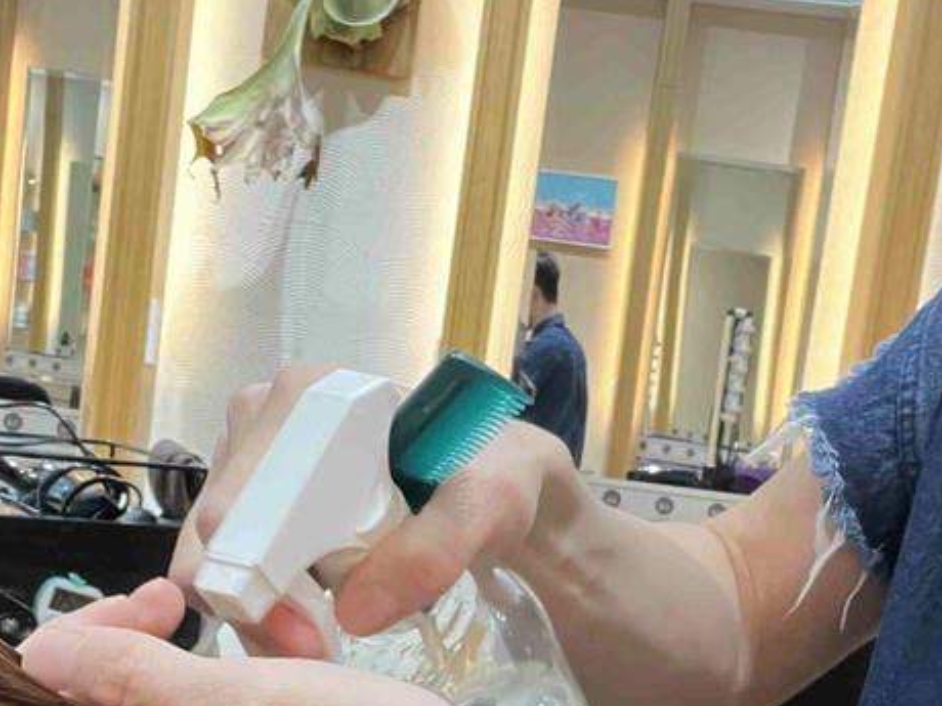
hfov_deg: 32.2
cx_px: 438
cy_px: 557
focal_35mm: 60
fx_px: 1633
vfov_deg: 24.1
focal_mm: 2.71
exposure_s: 1/60
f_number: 2.2
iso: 320
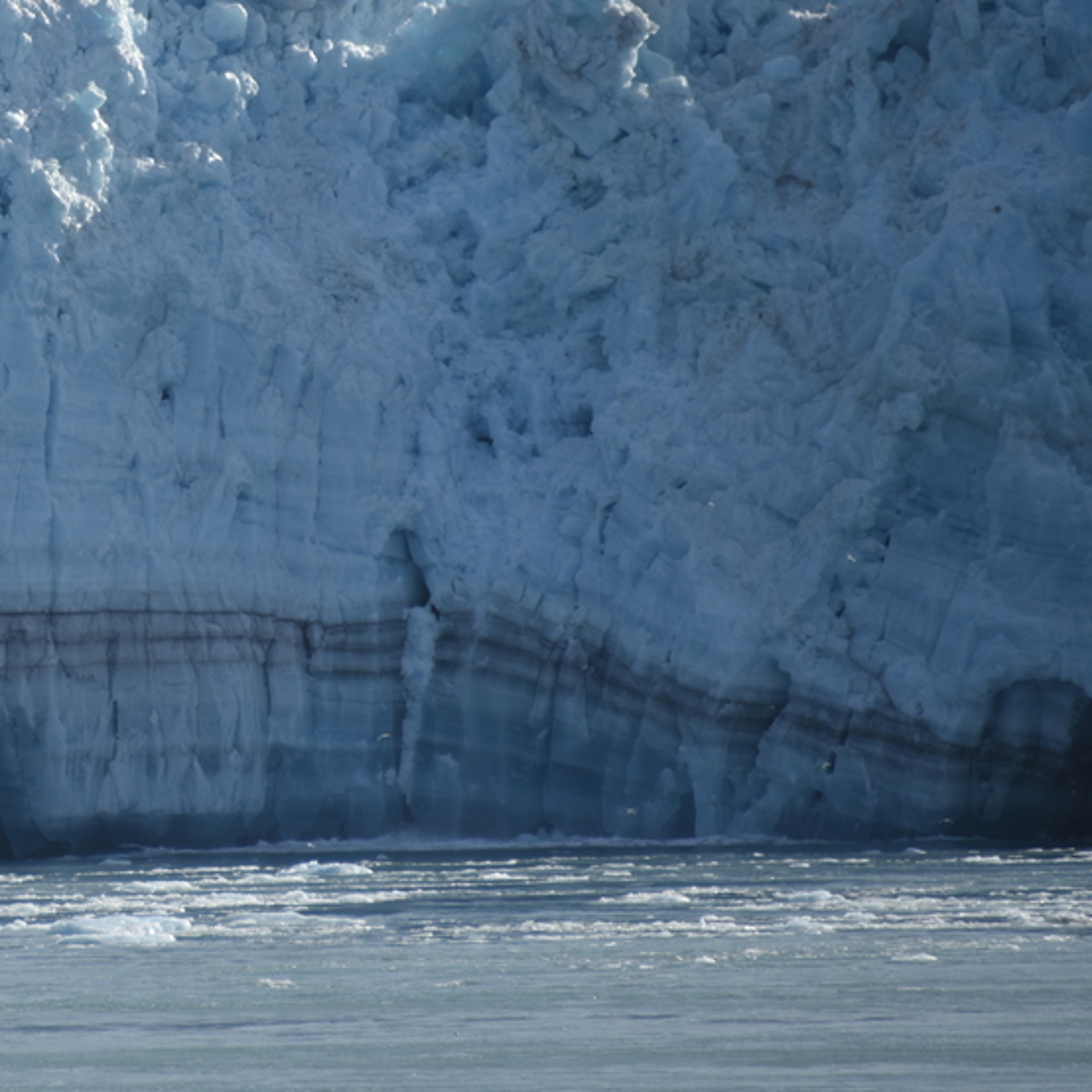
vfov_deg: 3.0
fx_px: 21022
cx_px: -93
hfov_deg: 3.0
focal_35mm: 589
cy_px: 270
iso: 110
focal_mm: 300
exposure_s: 1/640
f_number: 5.6
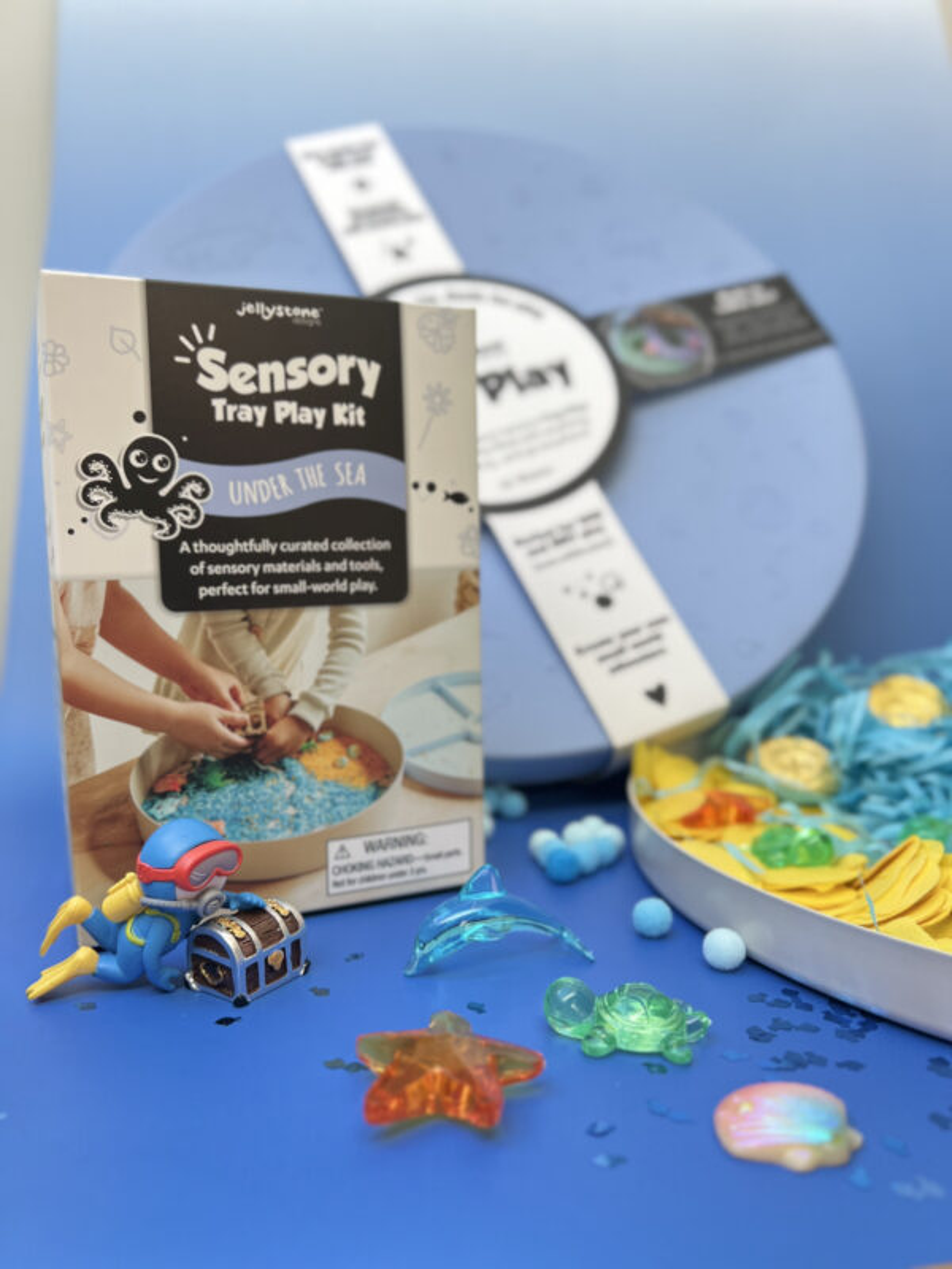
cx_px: 476
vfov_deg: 67.3
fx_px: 953
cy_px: 634
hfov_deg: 53.1
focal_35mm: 26
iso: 80
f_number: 1.5
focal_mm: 5.7
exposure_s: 1/121
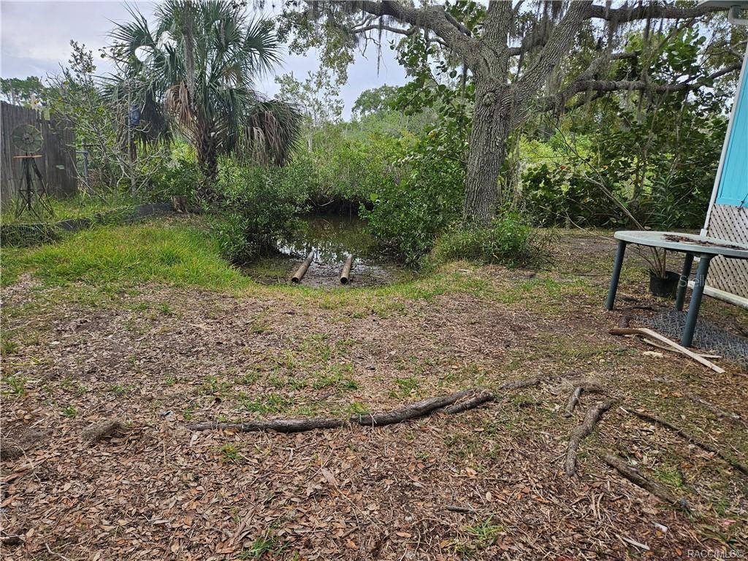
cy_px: 280
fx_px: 497
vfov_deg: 58.9
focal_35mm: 23
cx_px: 374
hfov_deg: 73.9
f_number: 1.8
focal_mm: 5.4
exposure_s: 1/430
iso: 40
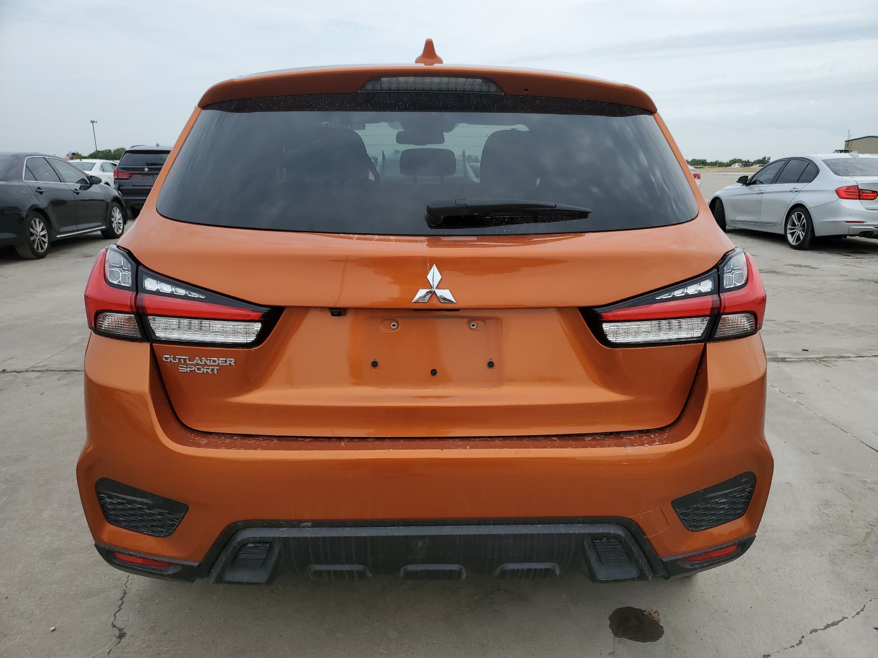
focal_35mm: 26
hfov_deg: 67.3
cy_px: 329
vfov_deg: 53.1
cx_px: 439
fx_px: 659
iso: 50
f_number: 1.5
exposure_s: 1/1667
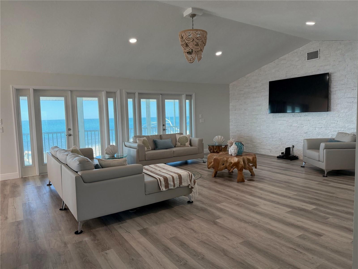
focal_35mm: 24
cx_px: 179
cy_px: 134
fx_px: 248
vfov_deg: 56.8
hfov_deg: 71.6
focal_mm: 6.8
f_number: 1.8
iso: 200
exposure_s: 1/233
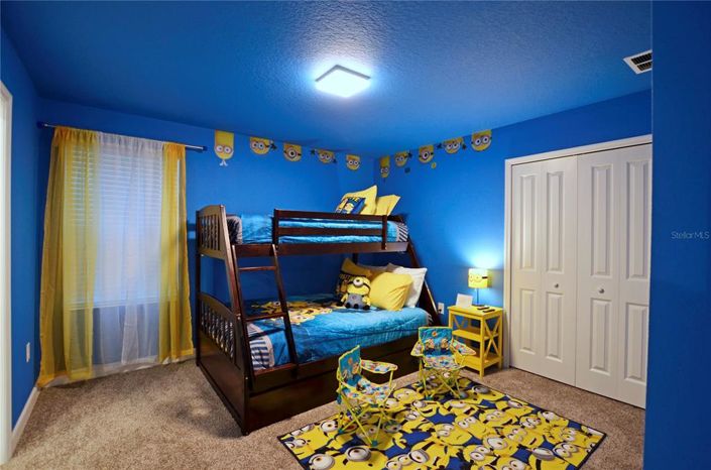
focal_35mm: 15
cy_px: 235
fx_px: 295
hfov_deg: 100.5
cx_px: 356
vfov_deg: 77.0
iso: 320
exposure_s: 1/25
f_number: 4
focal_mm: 10
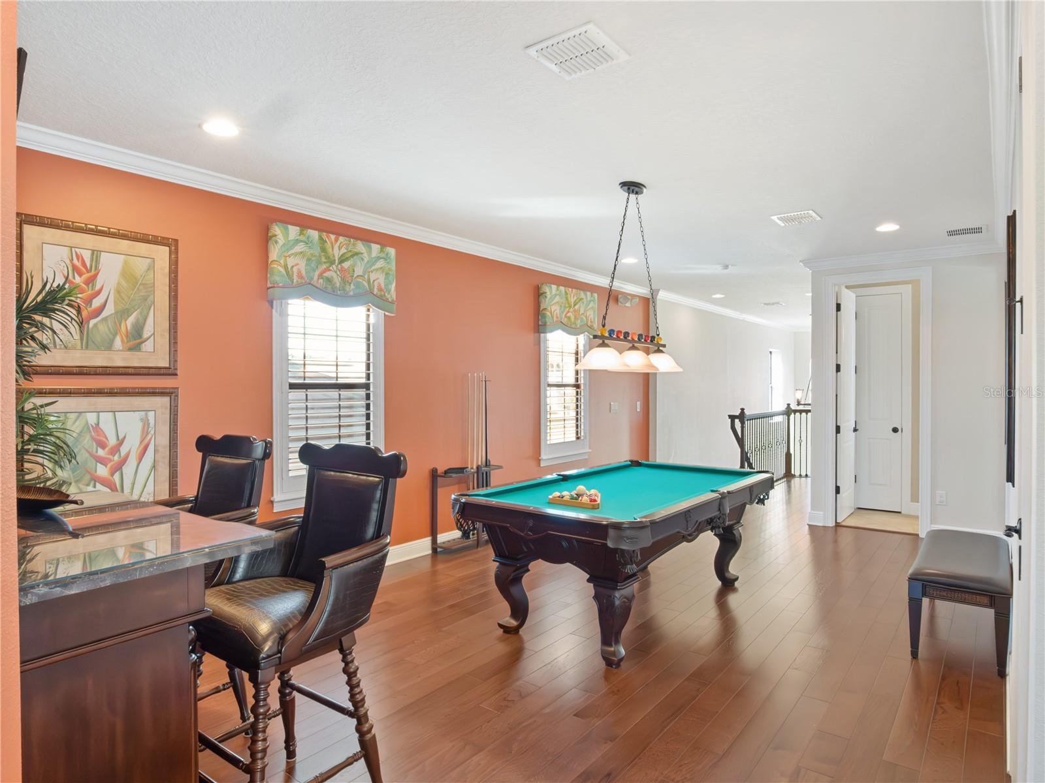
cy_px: 392
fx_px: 604
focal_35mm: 20
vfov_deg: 66.0
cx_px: 522
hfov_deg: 81.7
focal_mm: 10
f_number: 11
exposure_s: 1/10
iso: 3200
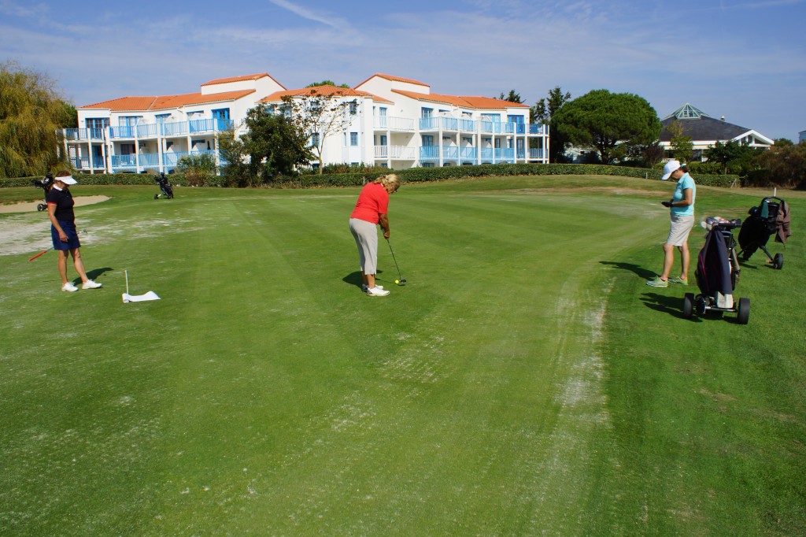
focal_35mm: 30
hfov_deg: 61.9
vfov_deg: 43.6
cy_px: 268
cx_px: 403
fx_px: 671
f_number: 13
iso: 100
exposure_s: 1/200
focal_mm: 20
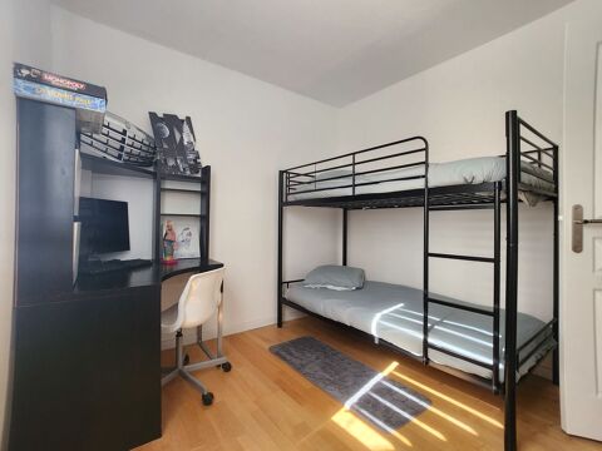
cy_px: 226
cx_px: 301
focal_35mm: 13
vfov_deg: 89.9
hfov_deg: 106.2
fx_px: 226
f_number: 2.2
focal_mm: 1.7
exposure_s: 1/50
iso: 100
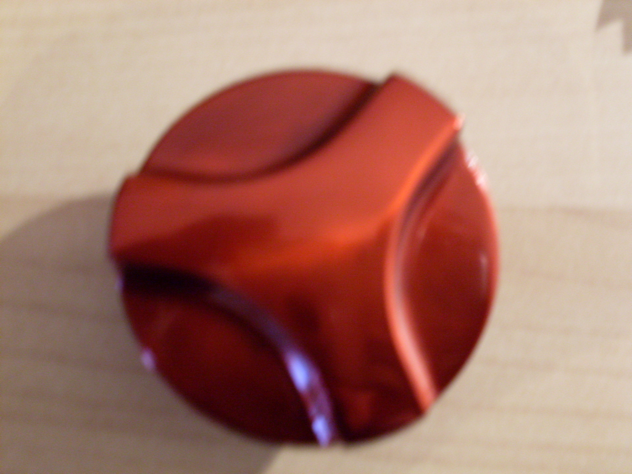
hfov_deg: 38.9
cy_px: 237
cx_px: 316
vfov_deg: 29.7
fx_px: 895
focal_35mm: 49
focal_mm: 8.1
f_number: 3.1
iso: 200
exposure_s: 1/4
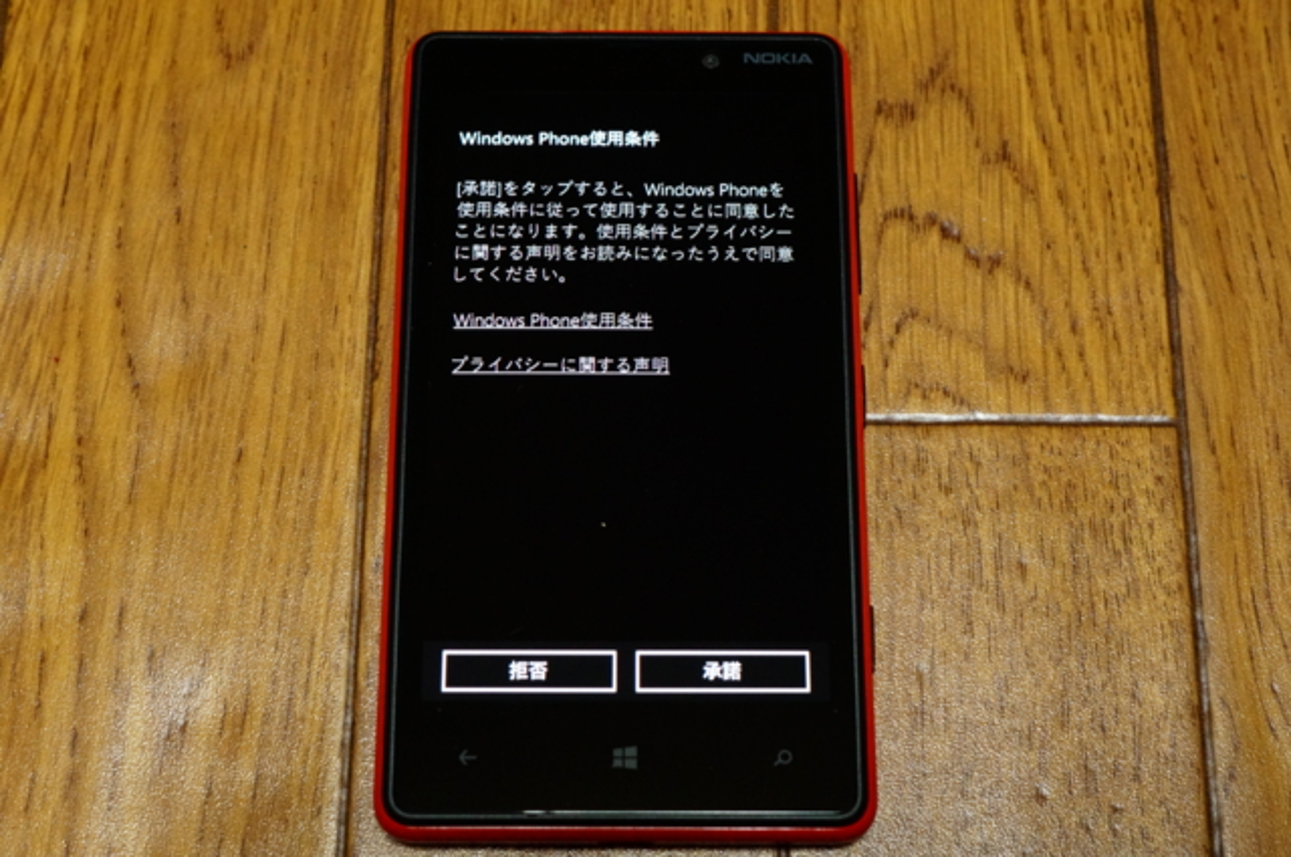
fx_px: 1862
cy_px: 428
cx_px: 646
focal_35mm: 52
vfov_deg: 25.9
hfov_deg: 38.2
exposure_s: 1/20
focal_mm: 35
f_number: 8
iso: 1600
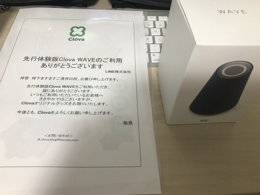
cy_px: 98
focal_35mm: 28
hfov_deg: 63.4
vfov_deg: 49.7
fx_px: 210
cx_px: 130
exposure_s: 1/20
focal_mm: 3.99
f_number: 1.8
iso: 40
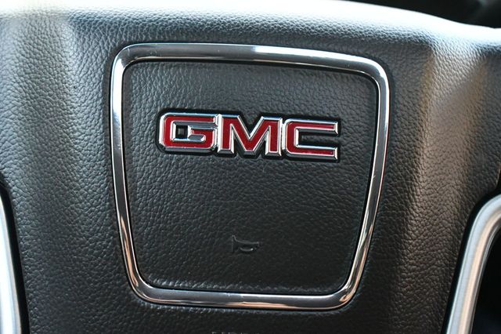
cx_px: 250
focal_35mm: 60
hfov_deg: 33.4
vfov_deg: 22.6
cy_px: 167
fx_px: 835
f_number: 5
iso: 7200
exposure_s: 1/60
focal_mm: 40
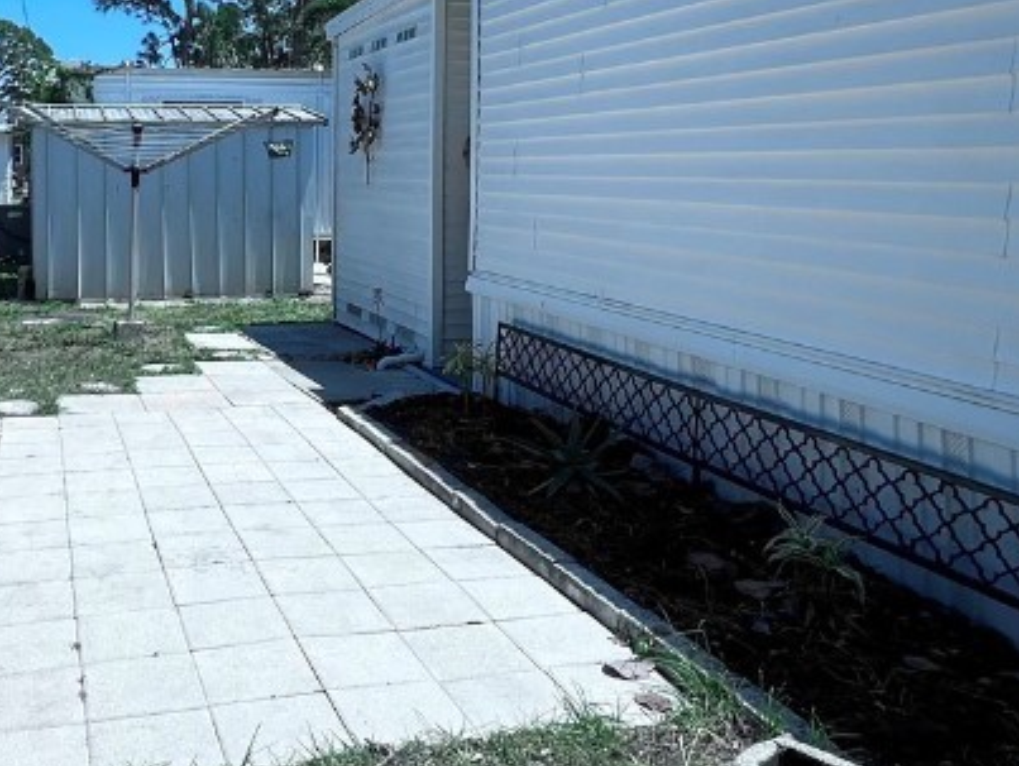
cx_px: 245
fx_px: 972
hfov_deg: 52.7
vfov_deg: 42.0
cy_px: 215
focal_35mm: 33
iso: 32
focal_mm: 1.57
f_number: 1.8
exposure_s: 1/2320
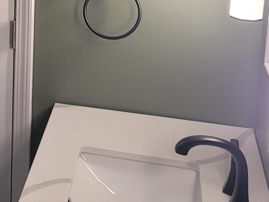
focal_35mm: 88
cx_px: -84
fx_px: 684
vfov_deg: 15.9
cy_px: -60
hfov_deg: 20.3
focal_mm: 5.4
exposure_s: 1/120
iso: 100
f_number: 1.8
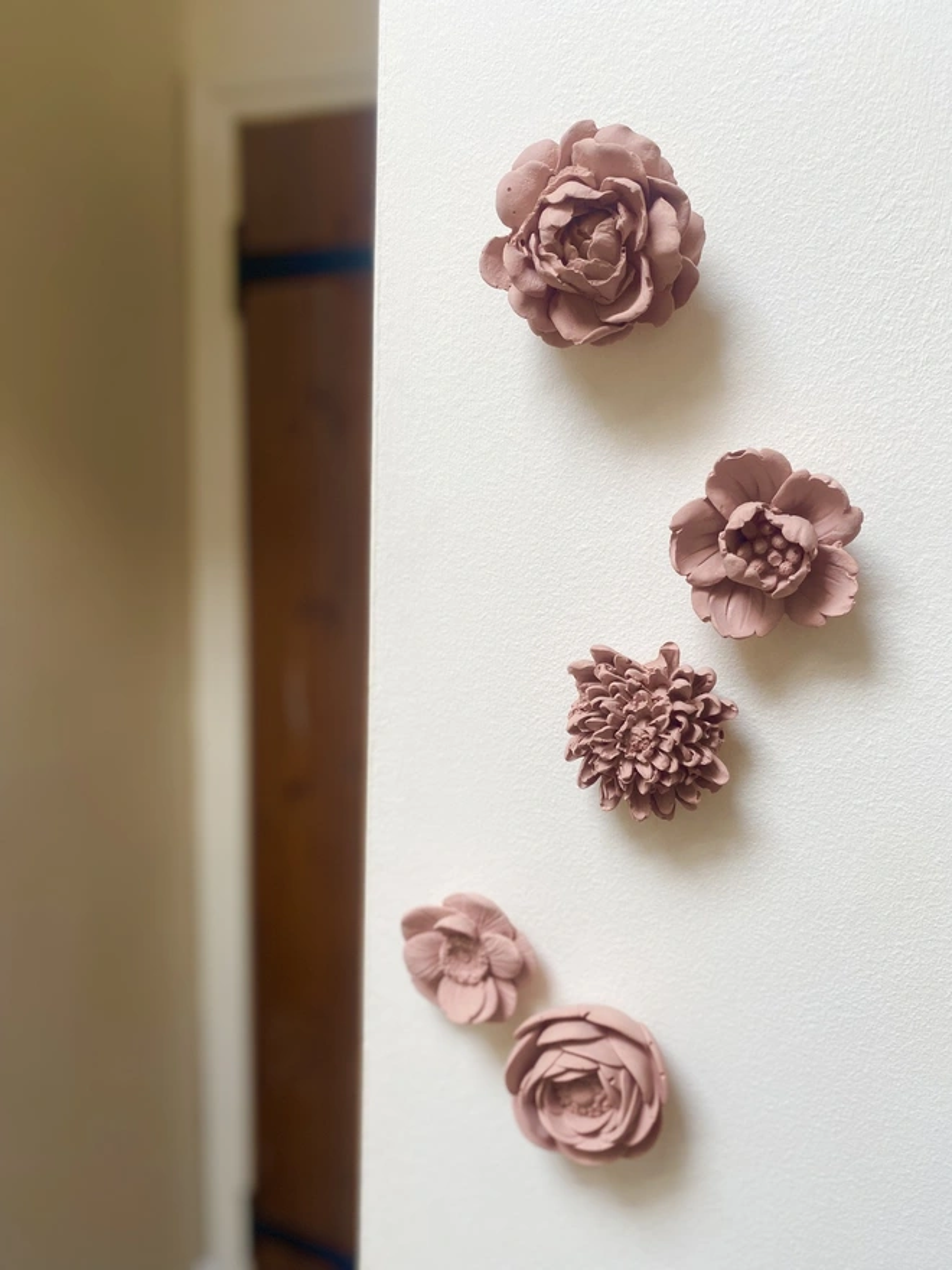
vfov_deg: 67.3
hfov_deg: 53.1
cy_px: 635
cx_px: 476
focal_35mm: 26
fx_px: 953
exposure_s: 1/121
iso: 100
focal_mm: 4.25
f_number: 1.8
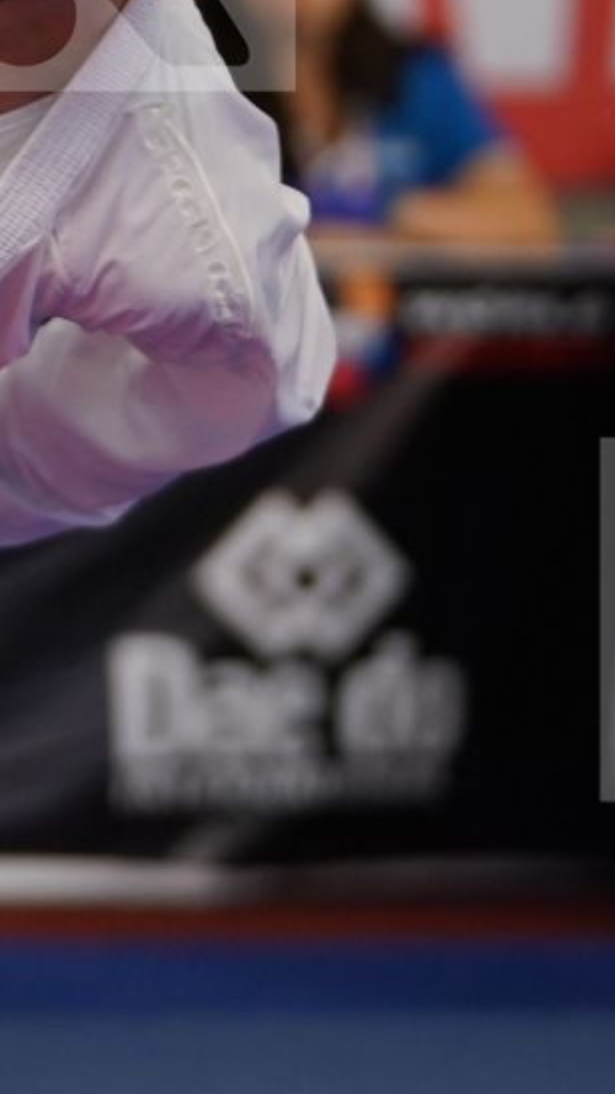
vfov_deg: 5.2
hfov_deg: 2.9
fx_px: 12068
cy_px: -90
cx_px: -567
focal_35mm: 416
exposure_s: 1/1000
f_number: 2.8
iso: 1600
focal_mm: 121
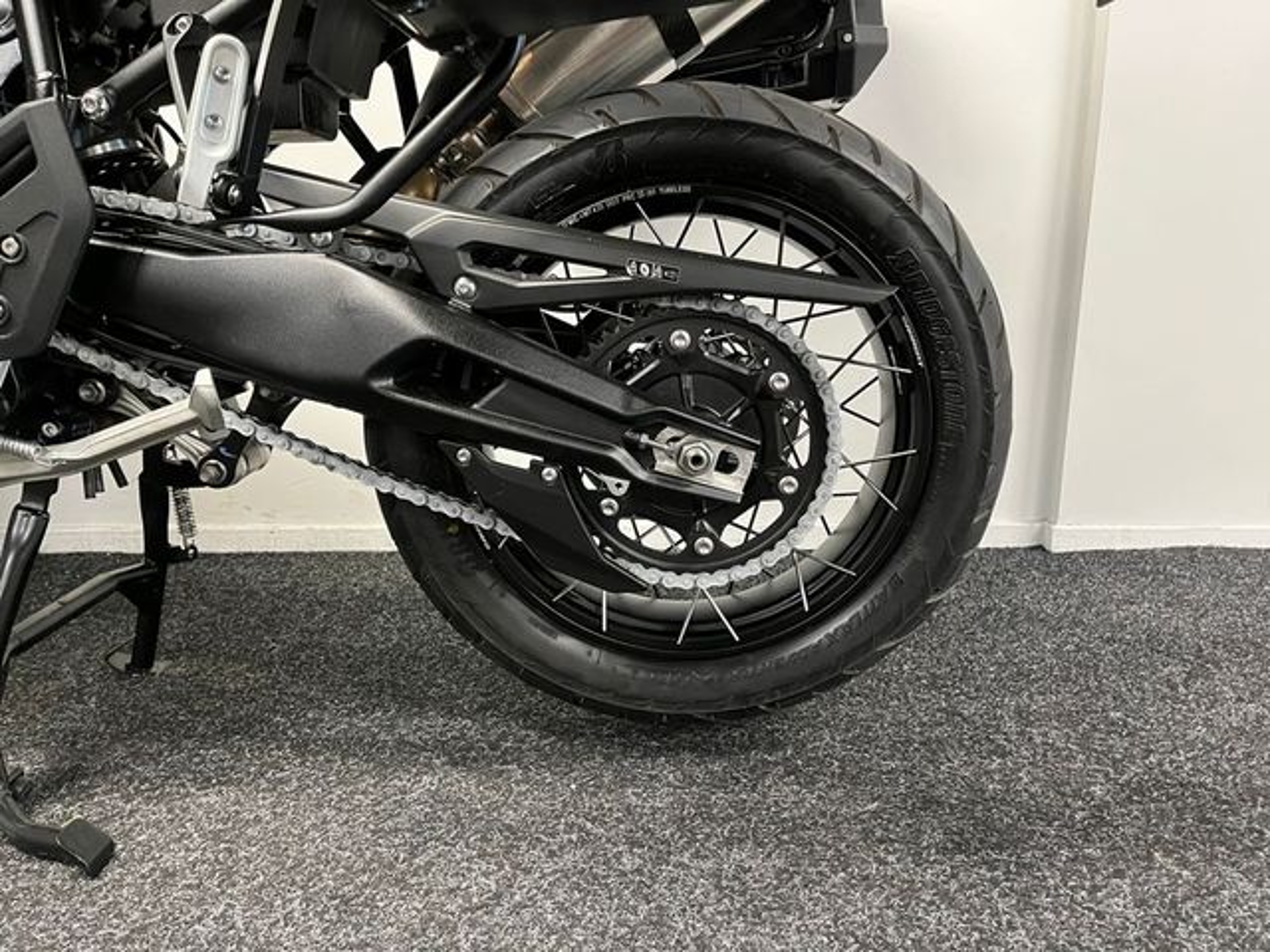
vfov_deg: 53.1
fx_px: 954
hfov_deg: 67.3
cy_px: 476
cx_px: 635
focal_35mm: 26
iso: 500
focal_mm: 5.1
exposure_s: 1/50
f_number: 1.6
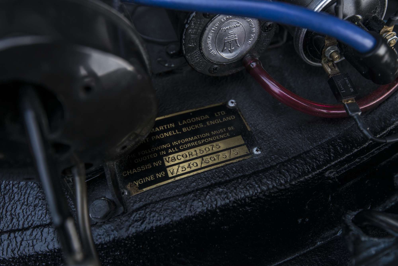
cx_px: 199
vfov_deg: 42.4
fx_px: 343
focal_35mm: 31
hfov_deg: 60.3
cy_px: 133
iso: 320
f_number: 4
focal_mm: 31
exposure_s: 1/160
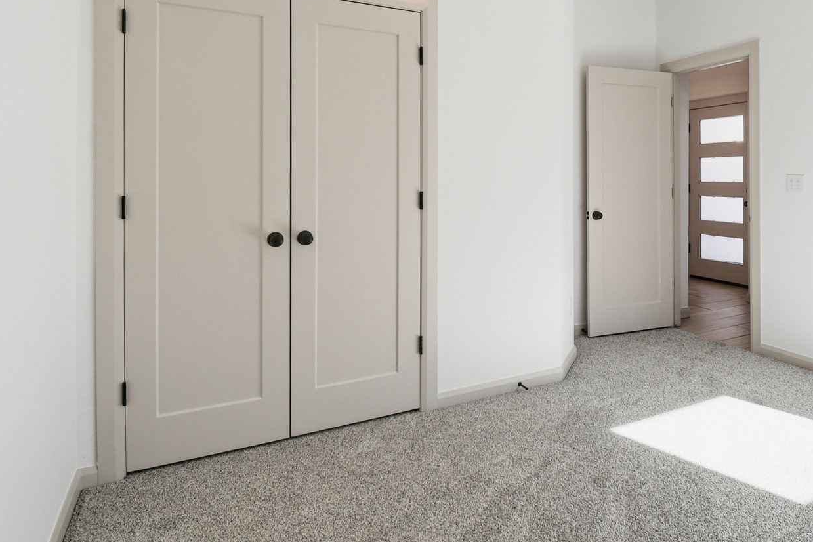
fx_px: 519
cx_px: 537
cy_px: 174
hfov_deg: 74.0
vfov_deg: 53.8
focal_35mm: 23
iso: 250
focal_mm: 10
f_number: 9
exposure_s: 1/400
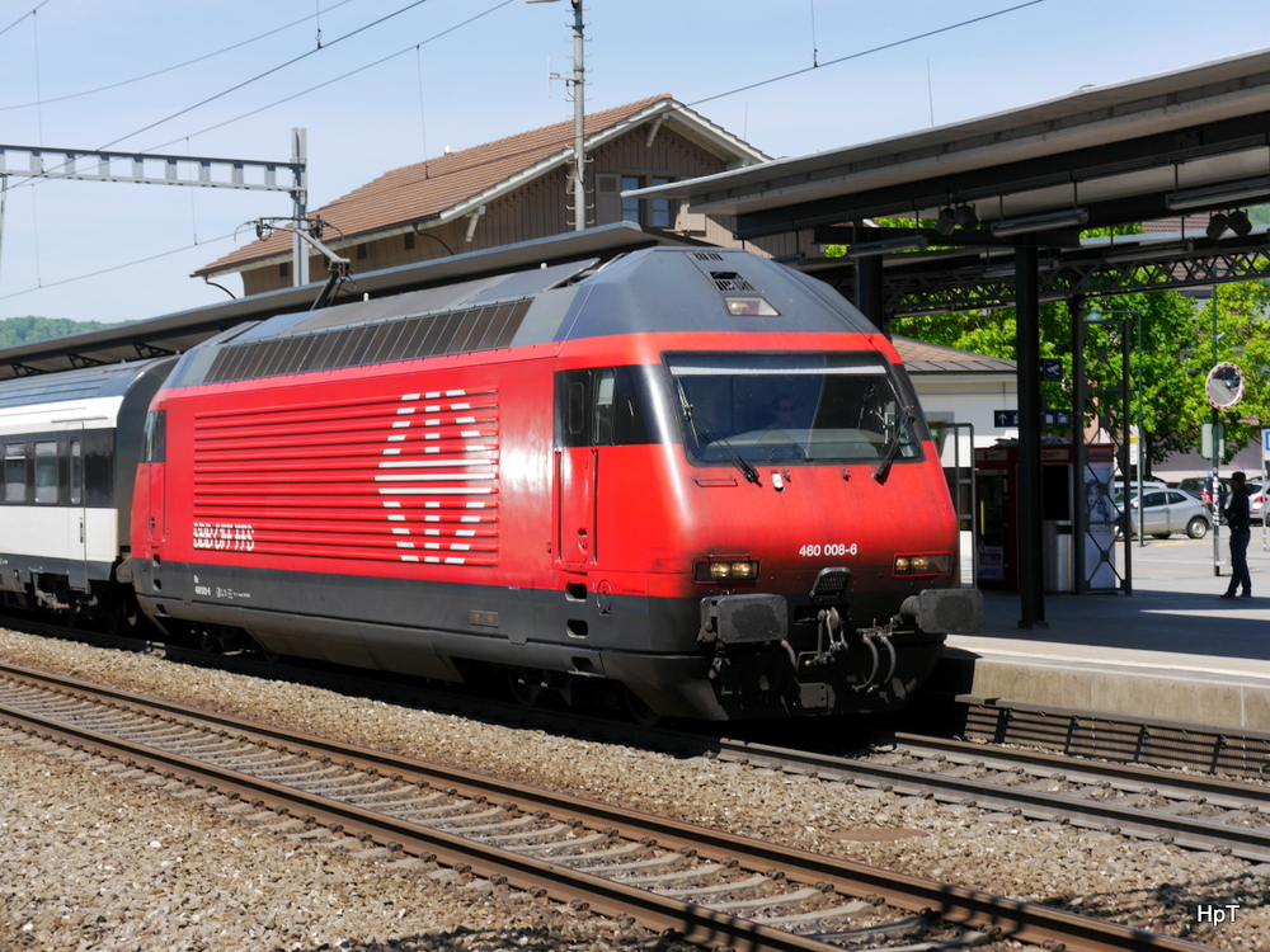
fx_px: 3082
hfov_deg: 23.3
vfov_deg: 17.6
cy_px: 476
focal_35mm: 84
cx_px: 635
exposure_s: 1/320
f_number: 8
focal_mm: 42
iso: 160
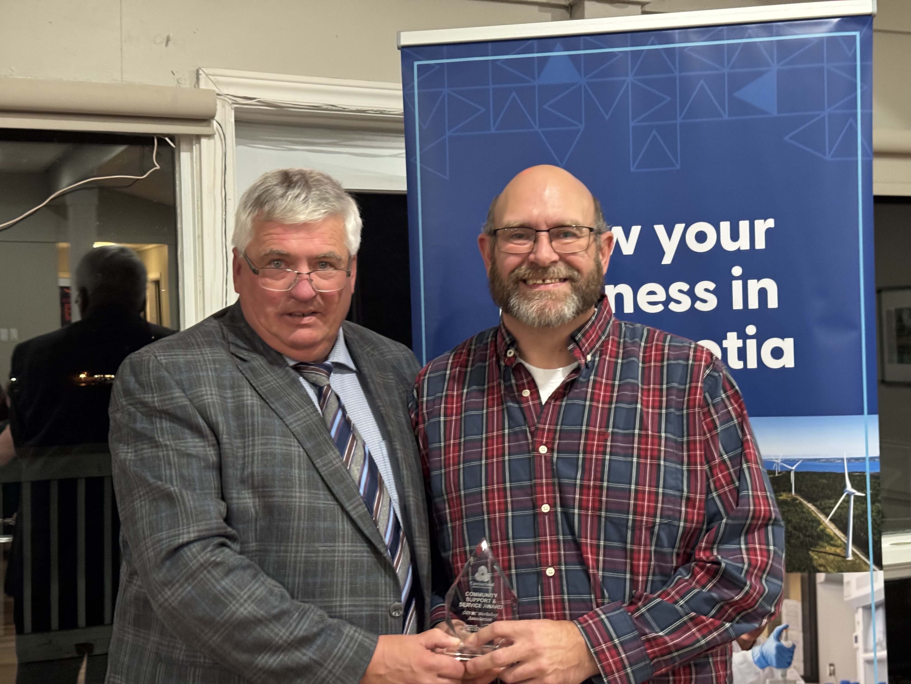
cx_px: 456
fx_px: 1263
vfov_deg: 30.3
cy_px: 342
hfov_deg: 39.7
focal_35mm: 48
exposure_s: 1/30
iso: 500
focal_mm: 6.76
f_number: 1.78
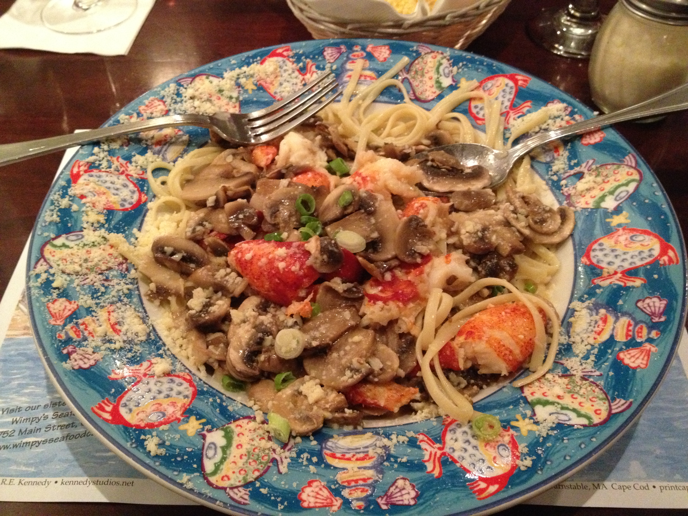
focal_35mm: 35
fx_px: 696
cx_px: 344
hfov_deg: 52.6
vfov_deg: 40.7
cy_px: 258
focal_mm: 4.28
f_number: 2.4
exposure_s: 1/15
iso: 640
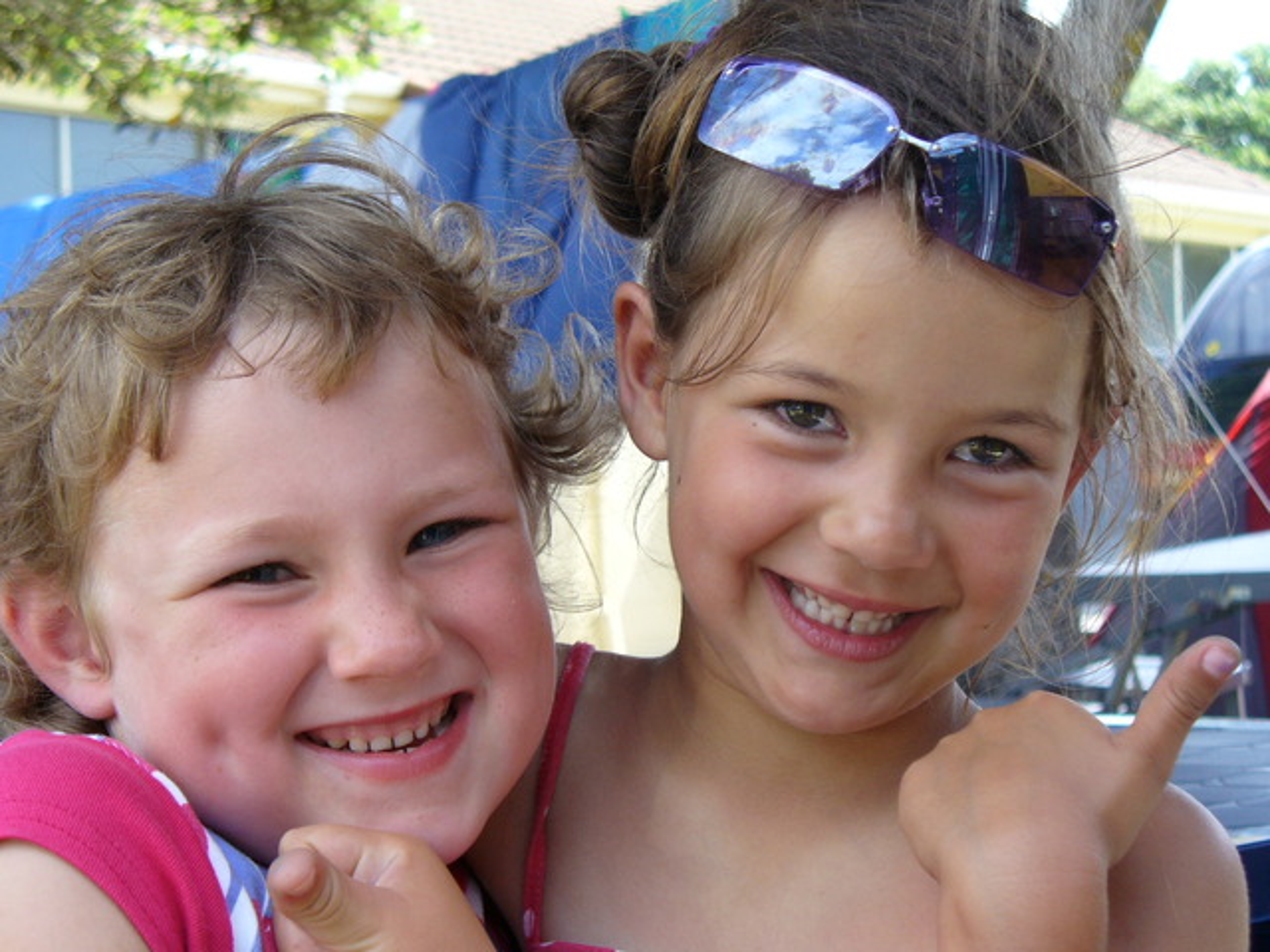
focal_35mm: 78
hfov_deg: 25.0
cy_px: 476
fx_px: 2862
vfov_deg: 18.9
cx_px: 635
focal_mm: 12.8
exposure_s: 1/200
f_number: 3.3
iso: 80
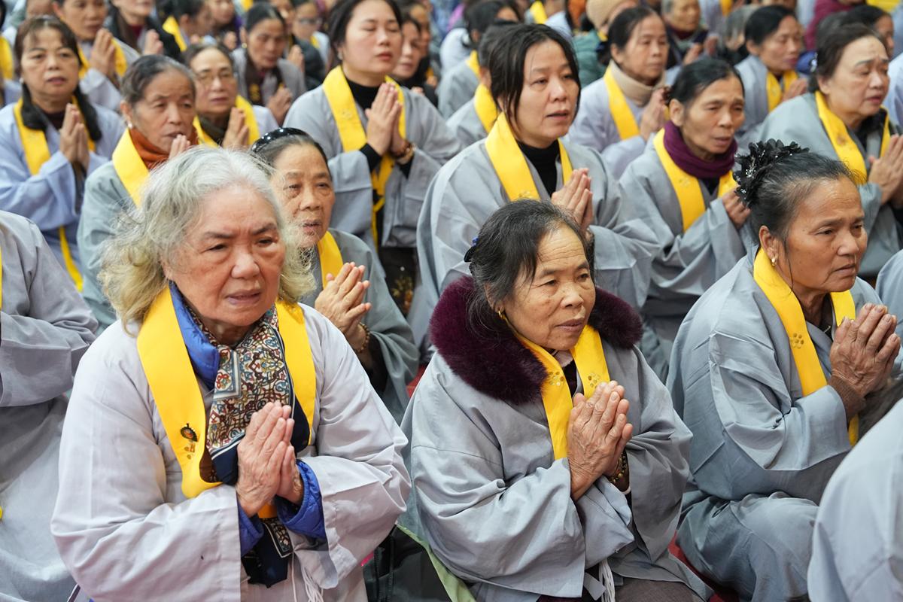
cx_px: 452
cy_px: 301
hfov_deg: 34.5
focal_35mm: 58
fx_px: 1455
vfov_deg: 23.4
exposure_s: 1/100
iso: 4000
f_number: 4
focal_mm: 58
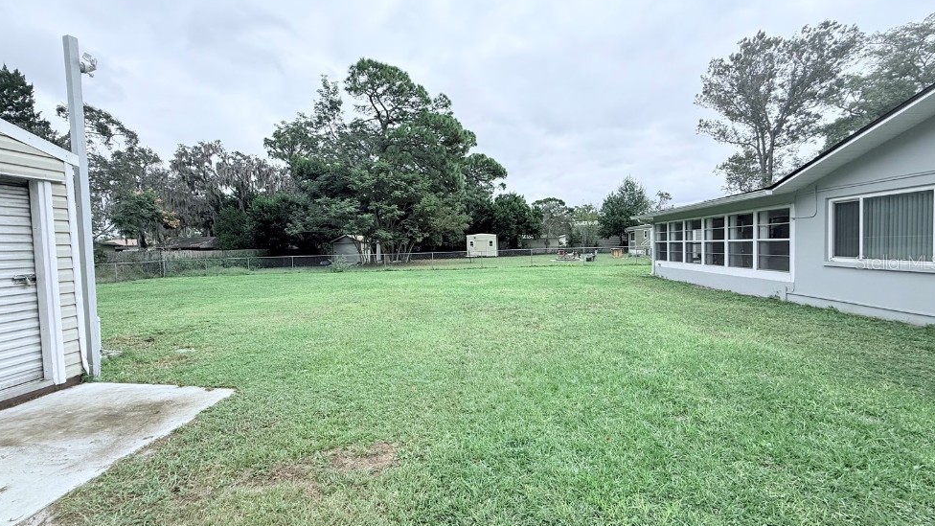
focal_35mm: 16
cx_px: 455
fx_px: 397
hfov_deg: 99.3
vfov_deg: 67.1
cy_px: 262
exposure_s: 1/1189
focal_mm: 2.22
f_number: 2.2
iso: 50
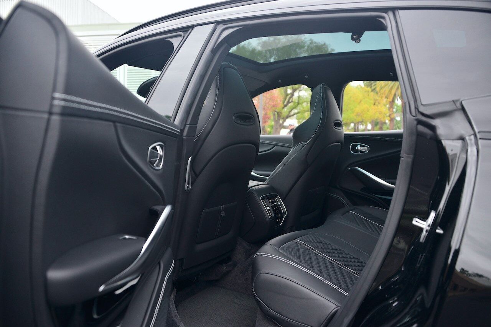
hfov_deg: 65.5
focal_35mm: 28
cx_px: 246
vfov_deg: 46.4
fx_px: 382
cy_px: 164
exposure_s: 1/200
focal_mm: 28
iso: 320
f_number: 3.5
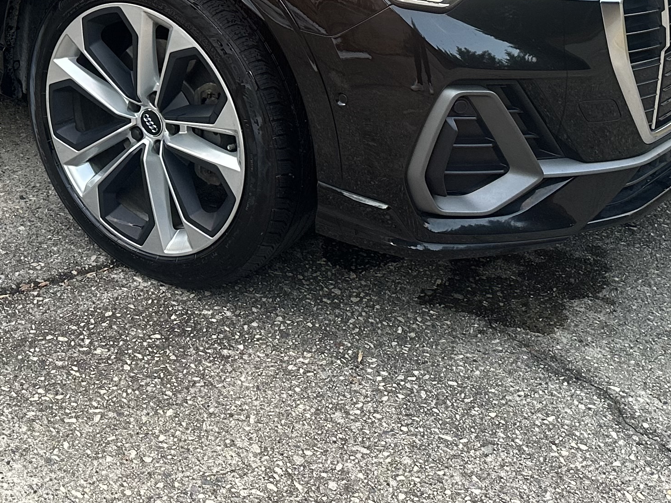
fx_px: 1280
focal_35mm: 66
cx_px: 129
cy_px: -125
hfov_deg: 28.7
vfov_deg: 20.6
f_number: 1.78
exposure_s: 1/102
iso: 160
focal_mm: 6.86
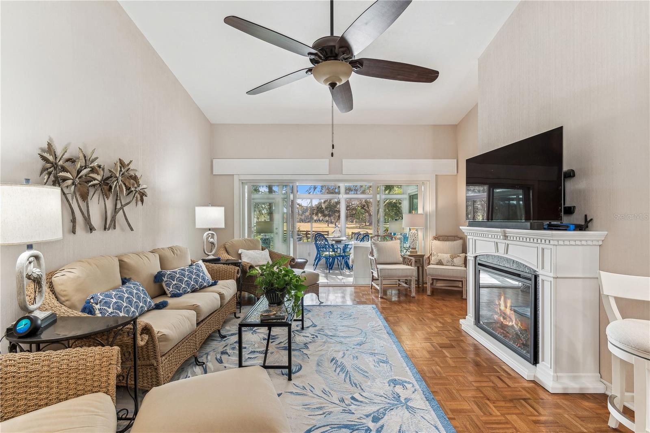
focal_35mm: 15
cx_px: 325
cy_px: 216
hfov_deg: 100.4
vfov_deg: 77.3
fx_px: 271
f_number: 8
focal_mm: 10
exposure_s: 1/13
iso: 200
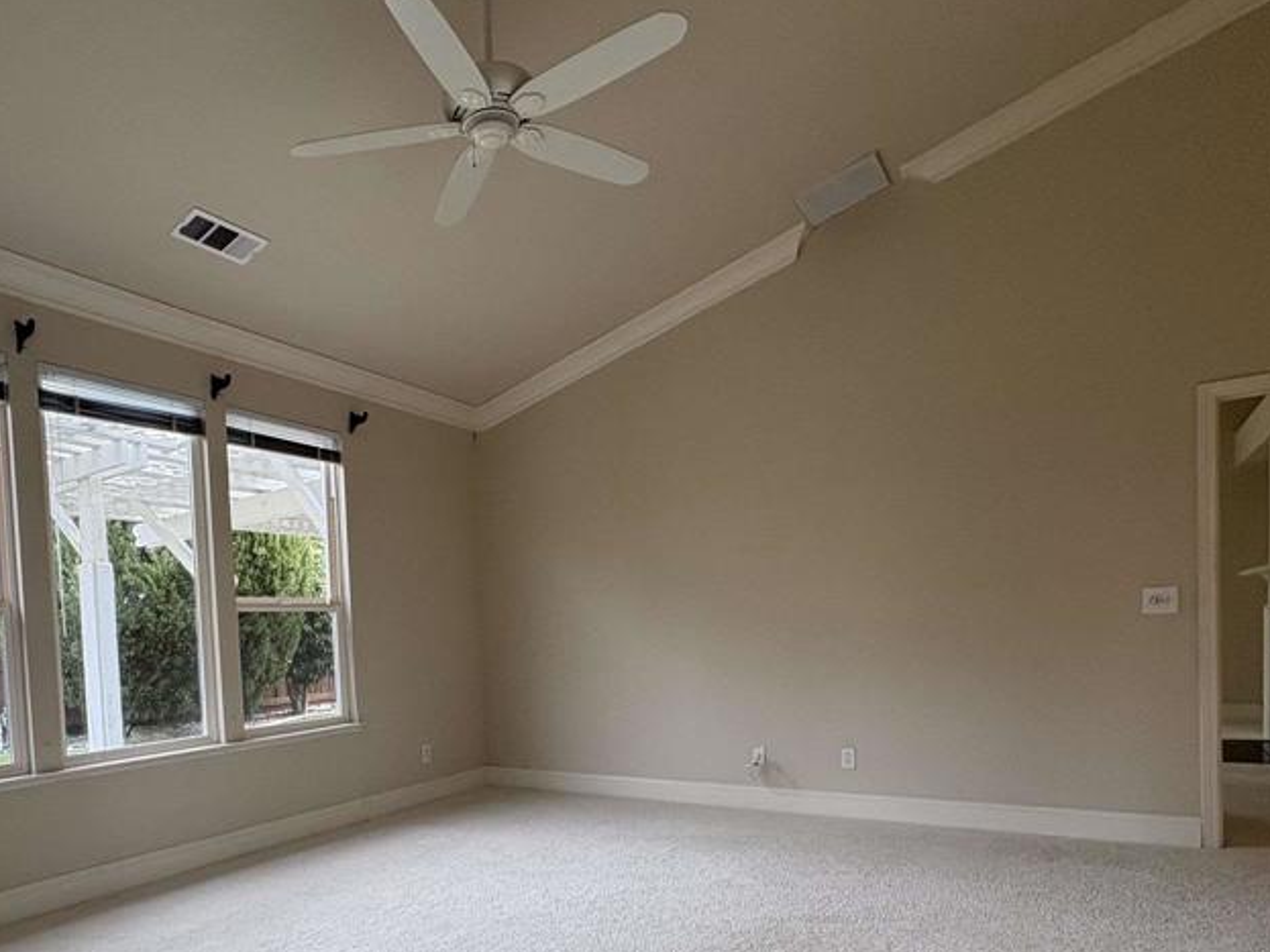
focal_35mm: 23
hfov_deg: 72.0
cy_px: 673
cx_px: 434
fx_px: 844
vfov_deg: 56.9
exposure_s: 1/120
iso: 125
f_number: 2.2
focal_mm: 2.22
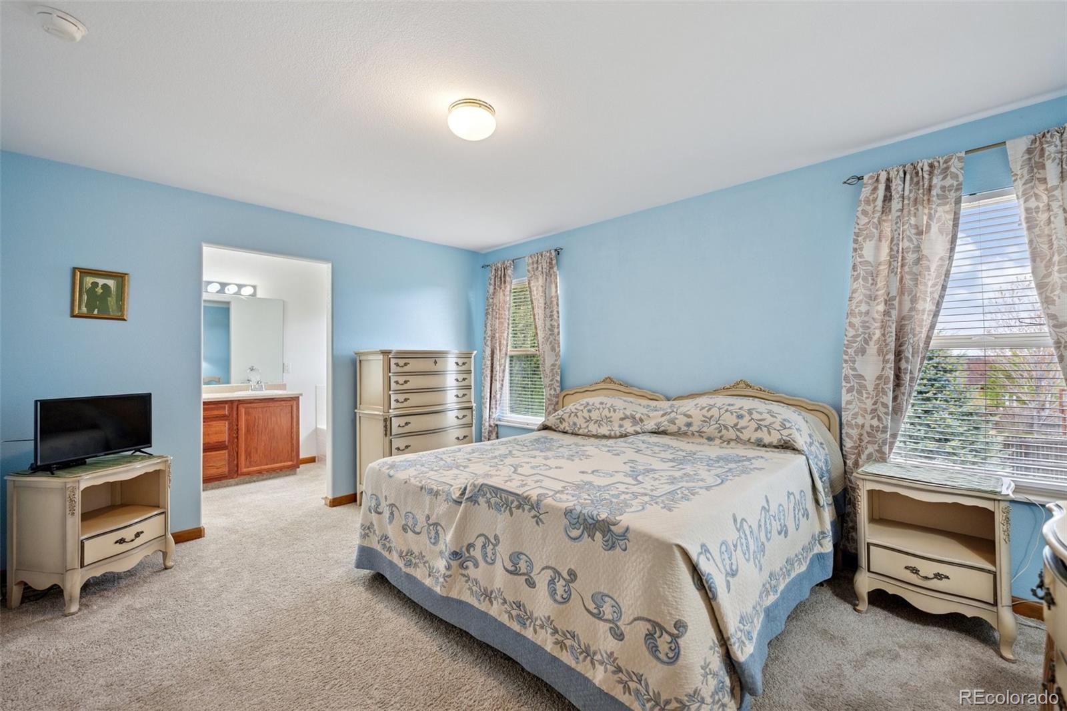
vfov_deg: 77.3
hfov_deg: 100.4
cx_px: 534
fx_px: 444
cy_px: 356
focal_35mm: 15
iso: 400
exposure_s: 1/50
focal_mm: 15
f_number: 3.5
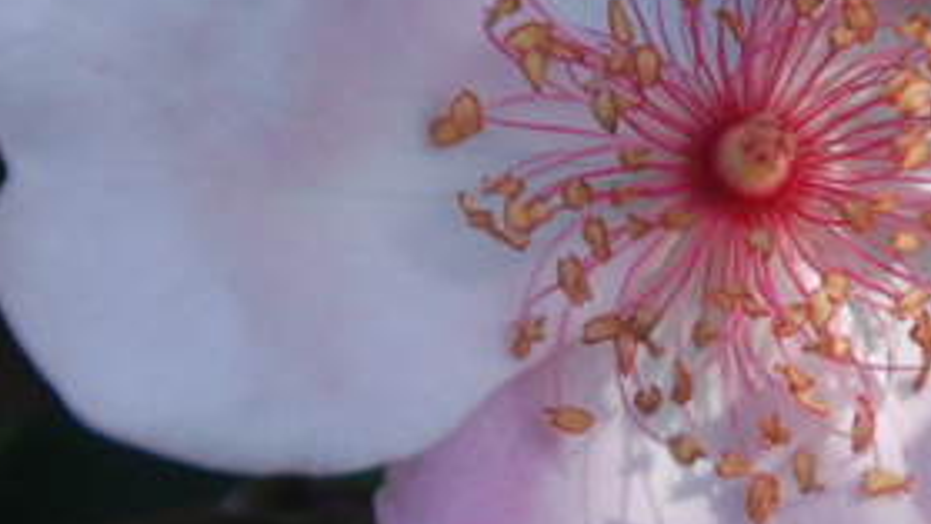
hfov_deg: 2.4
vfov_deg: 1.3
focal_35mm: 902
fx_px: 22269
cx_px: 691
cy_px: 147
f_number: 5.6
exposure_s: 1/800
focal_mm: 200
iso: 400
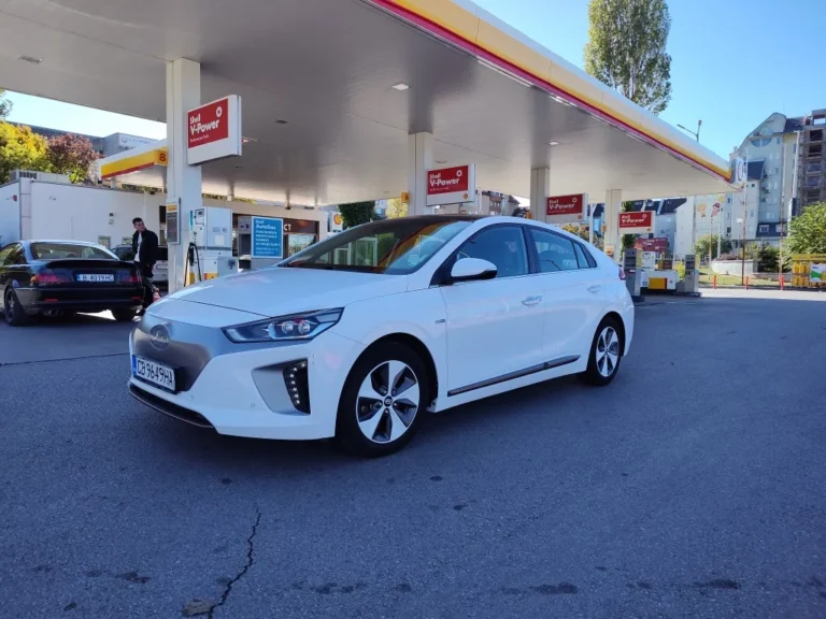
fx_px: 549
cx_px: 413
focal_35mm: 23
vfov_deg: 58.9
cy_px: 310
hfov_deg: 73.9
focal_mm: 5.56
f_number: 1.88
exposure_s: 1/1623
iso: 100
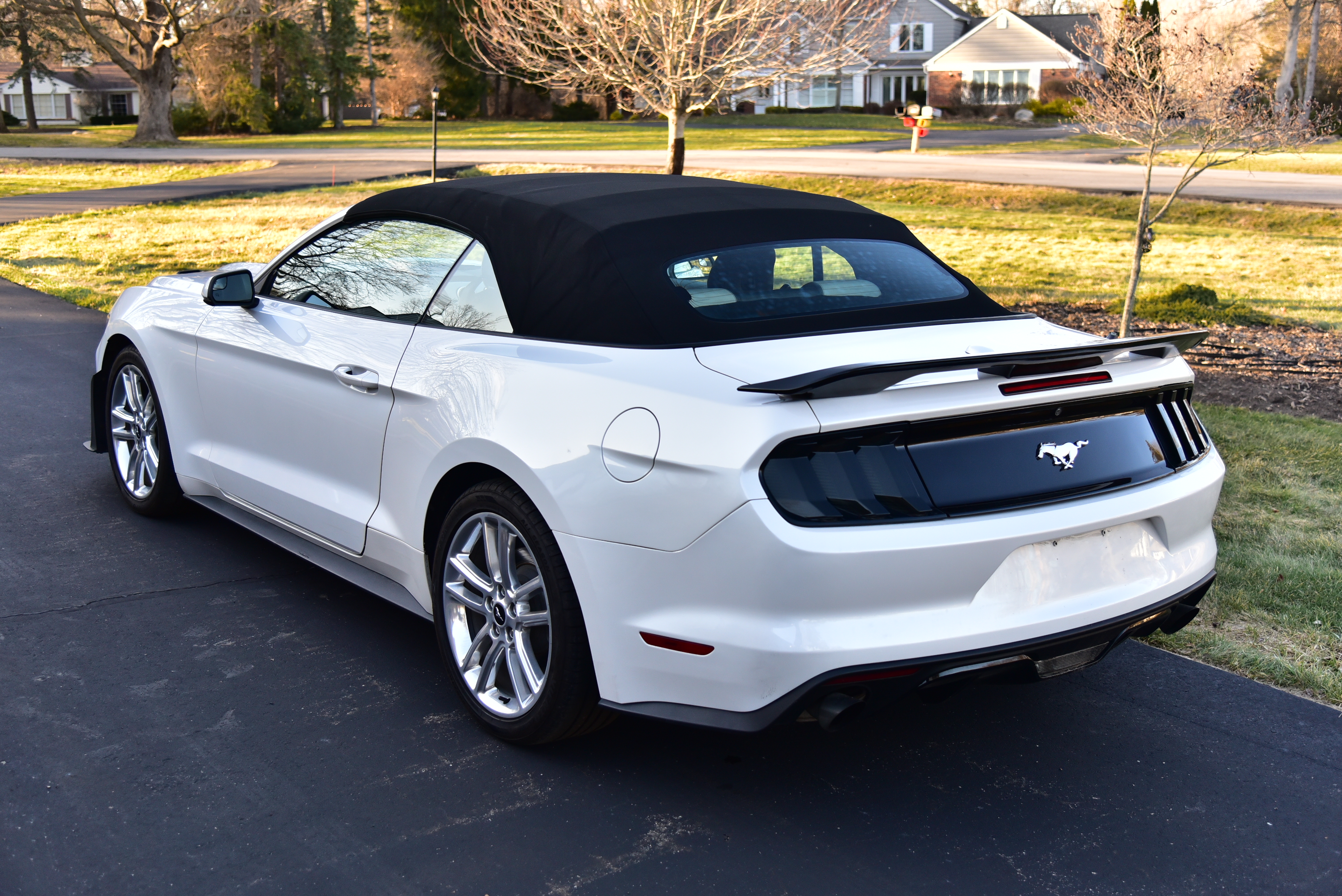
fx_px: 1492
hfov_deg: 48.4
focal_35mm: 40
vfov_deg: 33.4
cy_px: 448
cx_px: 671
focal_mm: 40
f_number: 4
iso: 640
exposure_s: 1/640
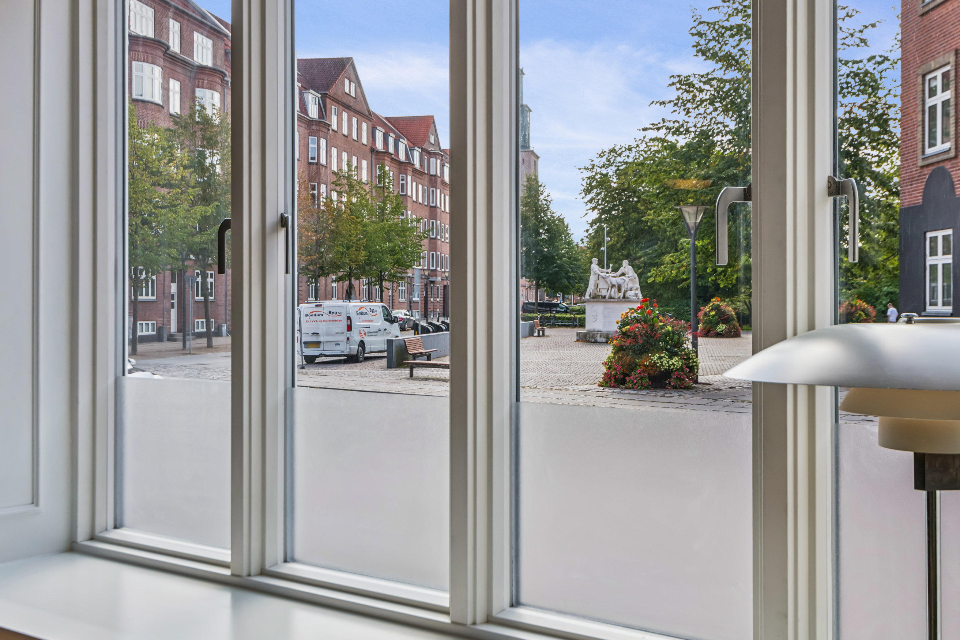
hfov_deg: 48.4
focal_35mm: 40
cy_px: 312
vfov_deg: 33.4
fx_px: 1067
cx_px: 512
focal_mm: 35
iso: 500
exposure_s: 1/80
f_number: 11
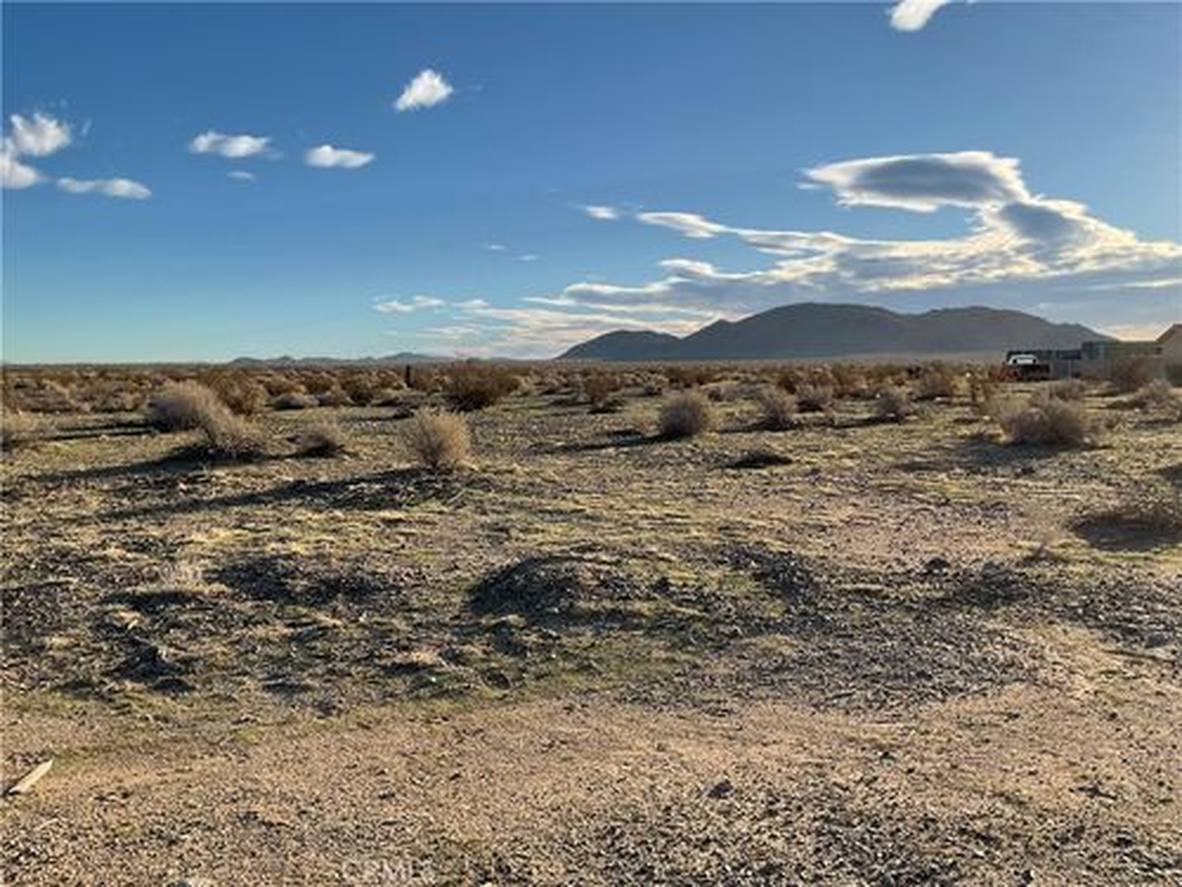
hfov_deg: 61.7
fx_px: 990
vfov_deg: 48.2
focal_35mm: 29
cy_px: 444
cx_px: 591
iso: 16
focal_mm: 3
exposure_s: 1/1730
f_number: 1.8
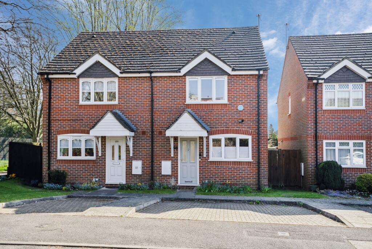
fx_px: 362
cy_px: 124
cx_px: 186
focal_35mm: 35
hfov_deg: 54.4
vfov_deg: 37.9
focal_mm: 35
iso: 640
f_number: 8
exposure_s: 1/800
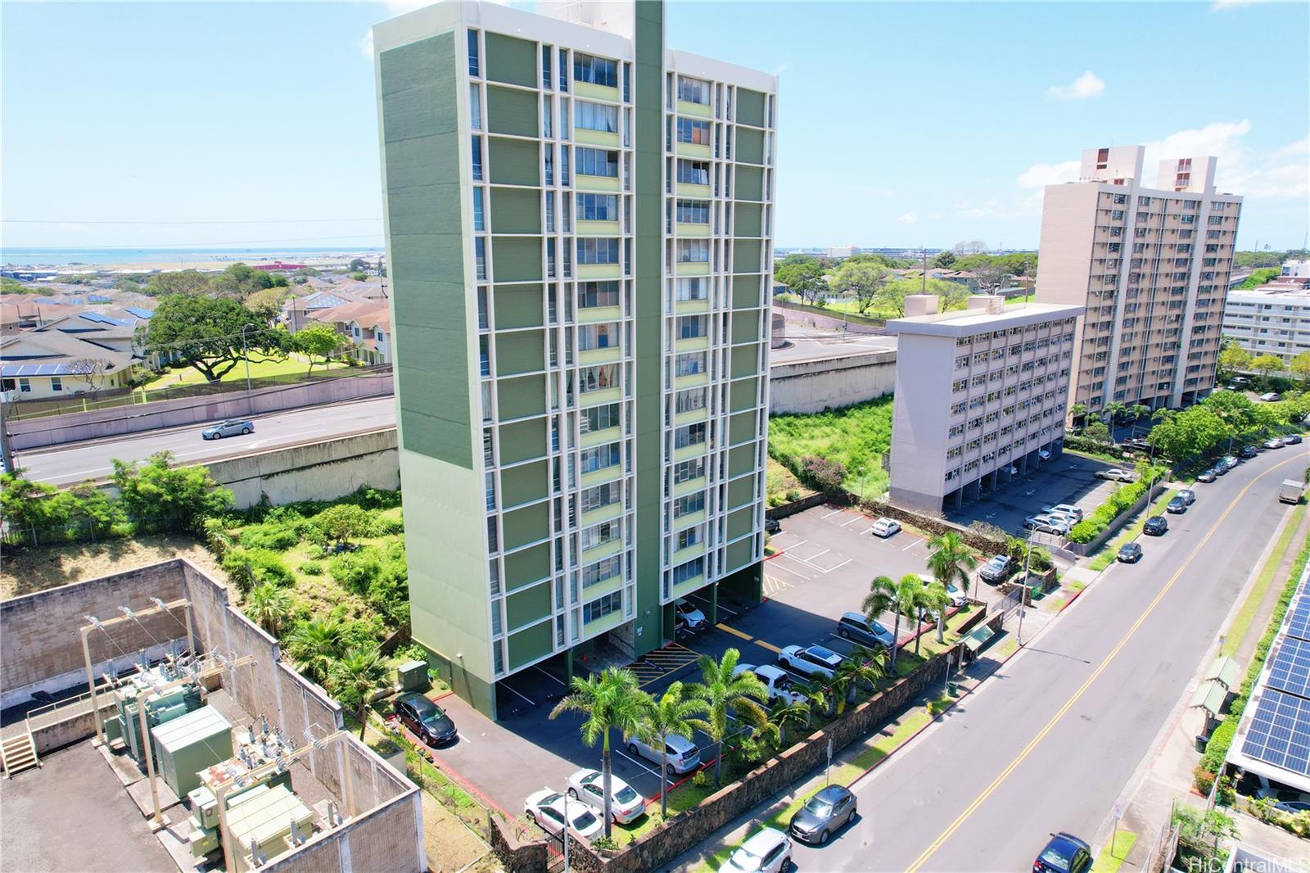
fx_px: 800
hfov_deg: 78.6
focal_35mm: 22
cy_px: 436
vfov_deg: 57.2
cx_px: 655
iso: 150
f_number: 2.8
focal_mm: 8.38
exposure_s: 1/1500
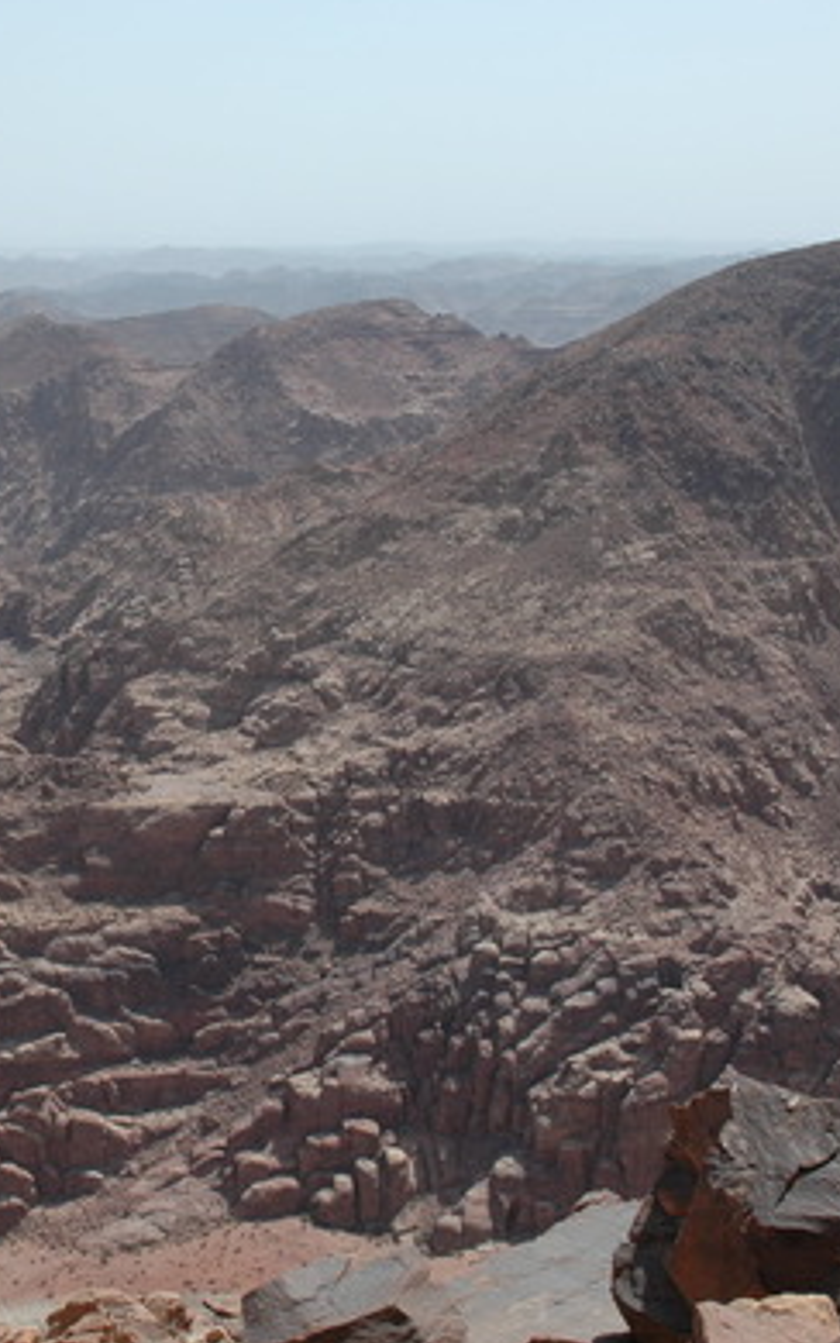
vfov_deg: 33.0
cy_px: 690
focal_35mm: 62
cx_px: 86
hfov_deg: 20.6
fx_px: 2269
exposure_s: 1/400
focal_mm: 22
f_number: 10
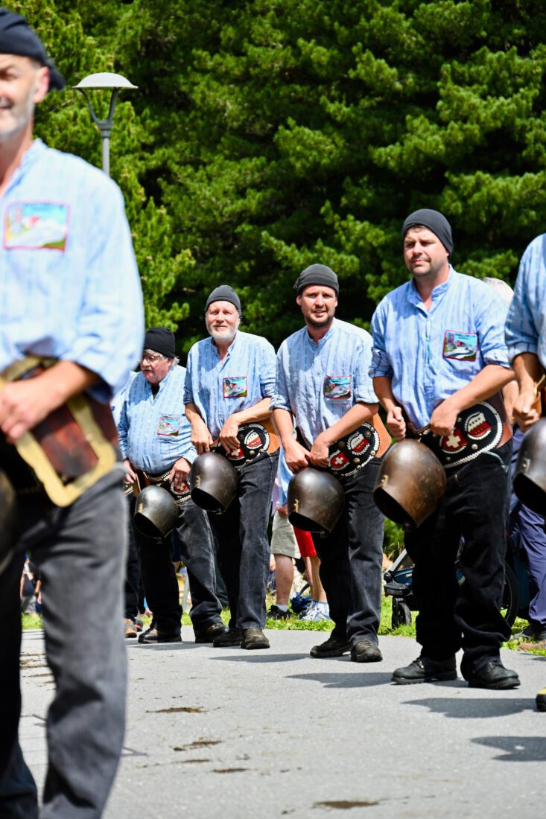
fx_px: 2844
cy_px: 410
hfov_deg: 11.0
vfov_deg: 16.4
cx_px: 273
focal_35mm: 125
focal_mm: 125
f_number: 6.3
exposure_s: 1/320
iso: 100
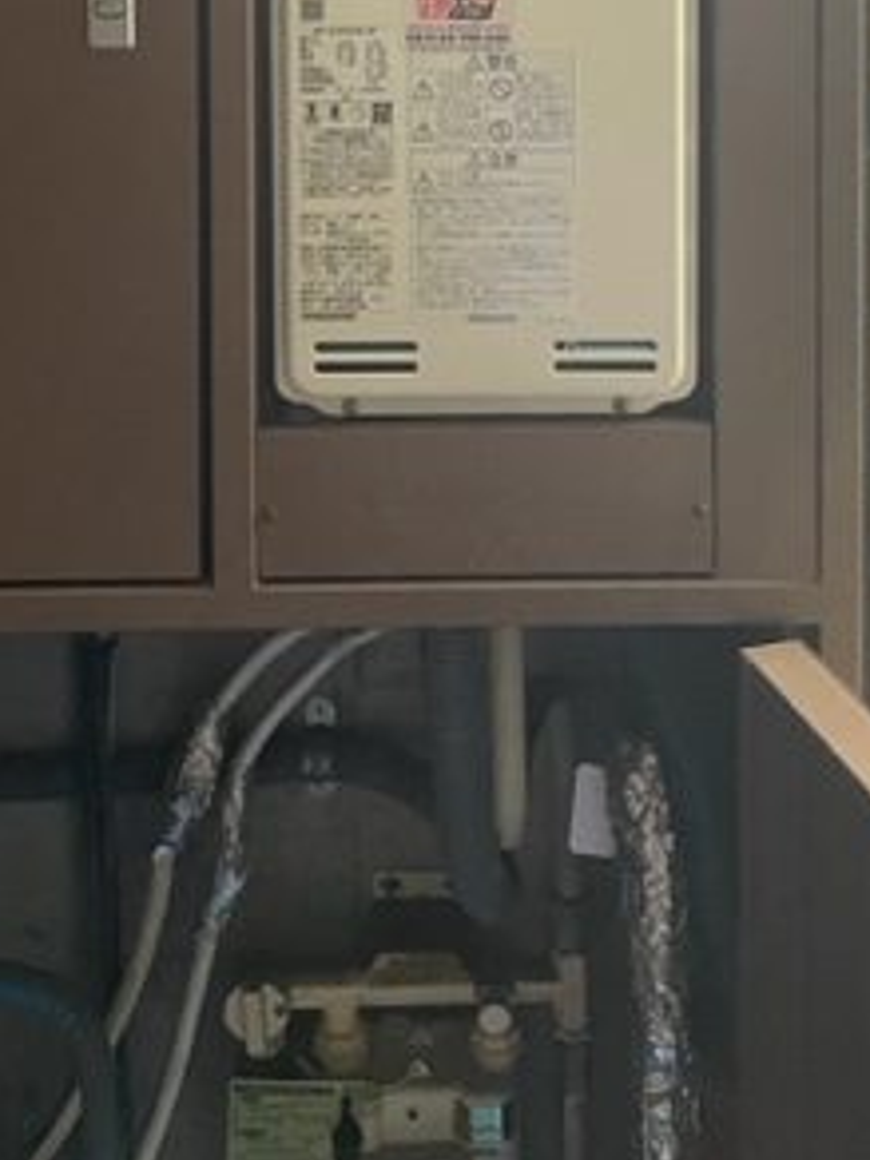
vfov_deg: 30.4
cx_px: 532
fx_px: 1910
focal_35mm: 57
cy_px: -99
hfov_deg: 25.6
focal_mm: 4.2
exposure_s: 1/60
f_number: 1.6
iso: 320
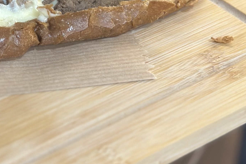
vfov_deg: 9.2
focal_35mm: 147
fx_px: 1005
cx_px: -17
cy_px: -57
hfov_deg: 13.7
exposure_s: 1/50
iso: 160
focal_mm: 6.86
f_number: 1.78
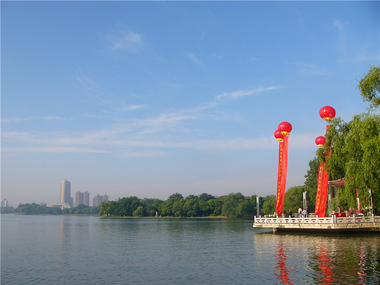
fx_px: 395
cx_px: 190
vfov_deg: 39.6
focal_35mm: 36
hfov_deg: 51.4
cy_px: 142
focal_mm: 6
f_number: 4
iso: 50
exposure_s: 1/500
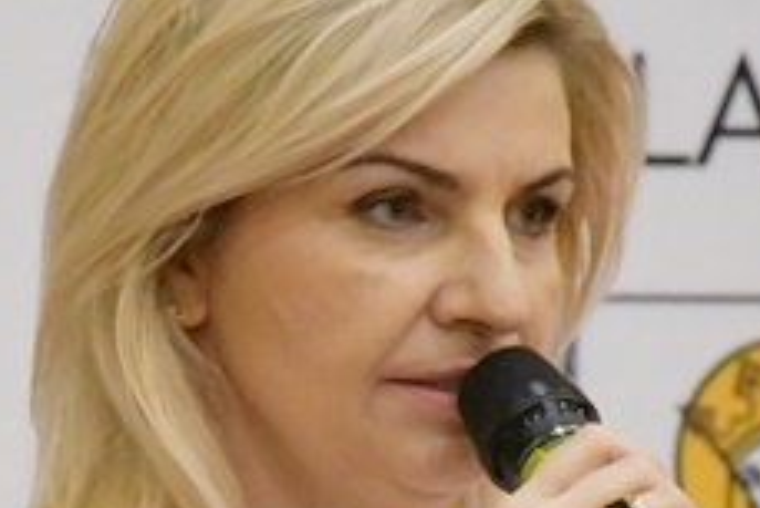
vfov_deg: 1.5
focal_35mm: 916
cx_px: -27
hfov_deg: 2.2
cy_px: 759
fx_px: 19349
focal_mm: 140
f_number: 5.6
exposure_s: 1/250
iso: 5600
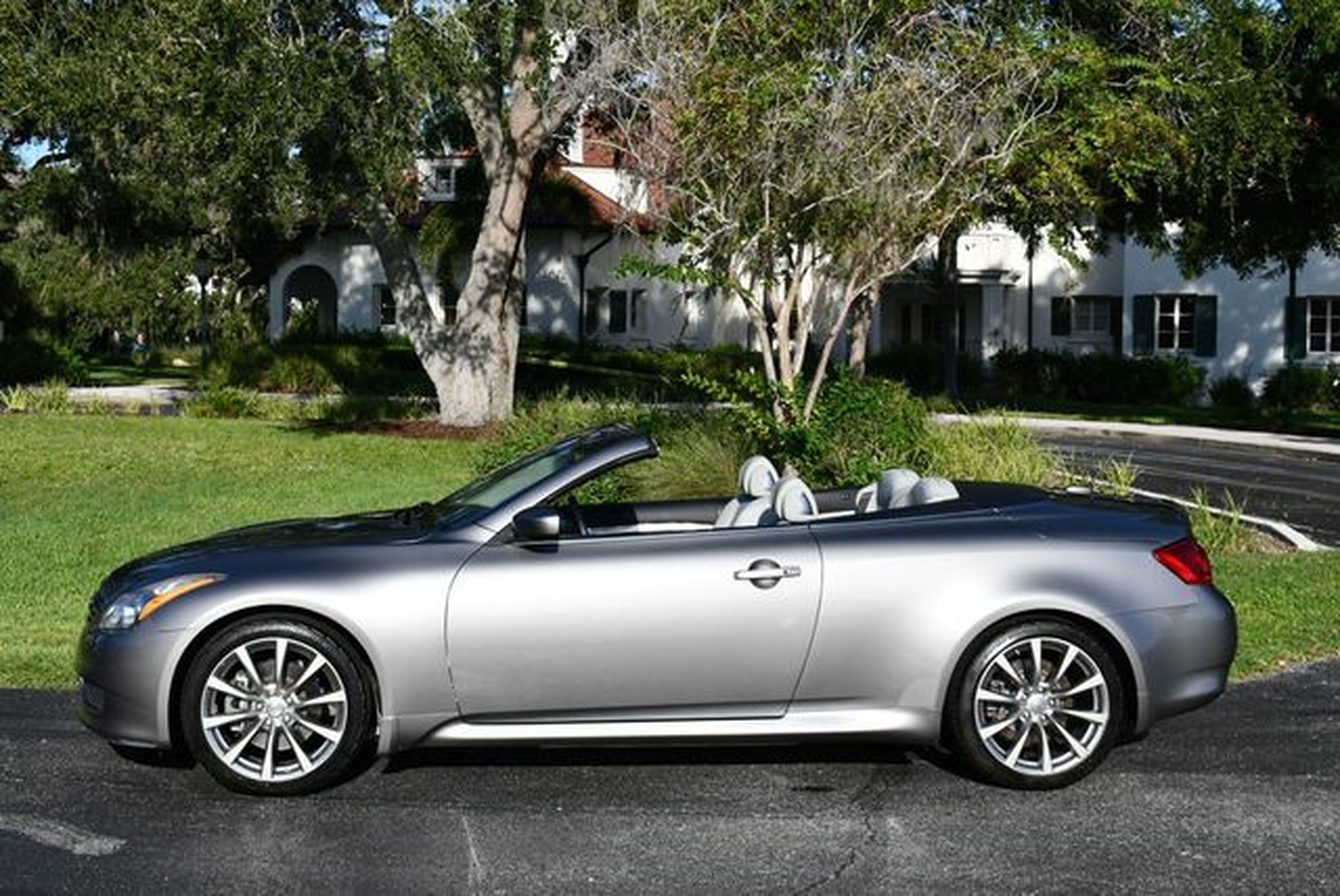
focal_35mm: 54
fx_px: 2012
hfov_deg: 36.8
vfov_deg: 25.1
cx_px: 670
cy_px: 448
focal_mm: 27
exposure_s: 1/320
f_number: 9
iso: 100
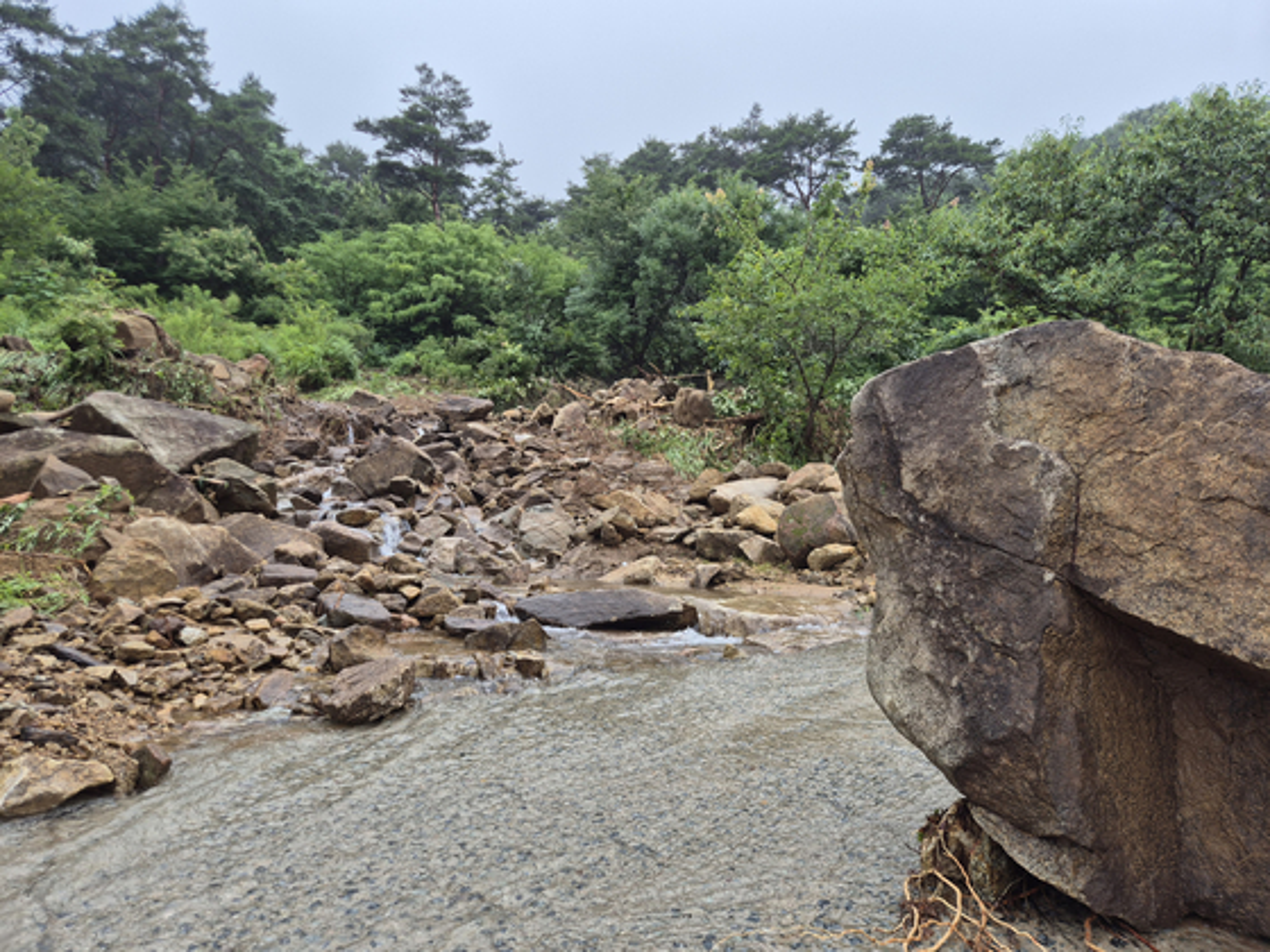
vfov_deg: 58.9
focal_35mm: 23
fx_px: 844
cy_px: 476
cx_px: 635
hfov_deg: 73.9
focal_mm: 5.4
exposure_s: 1/720
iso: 25
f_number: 1.8
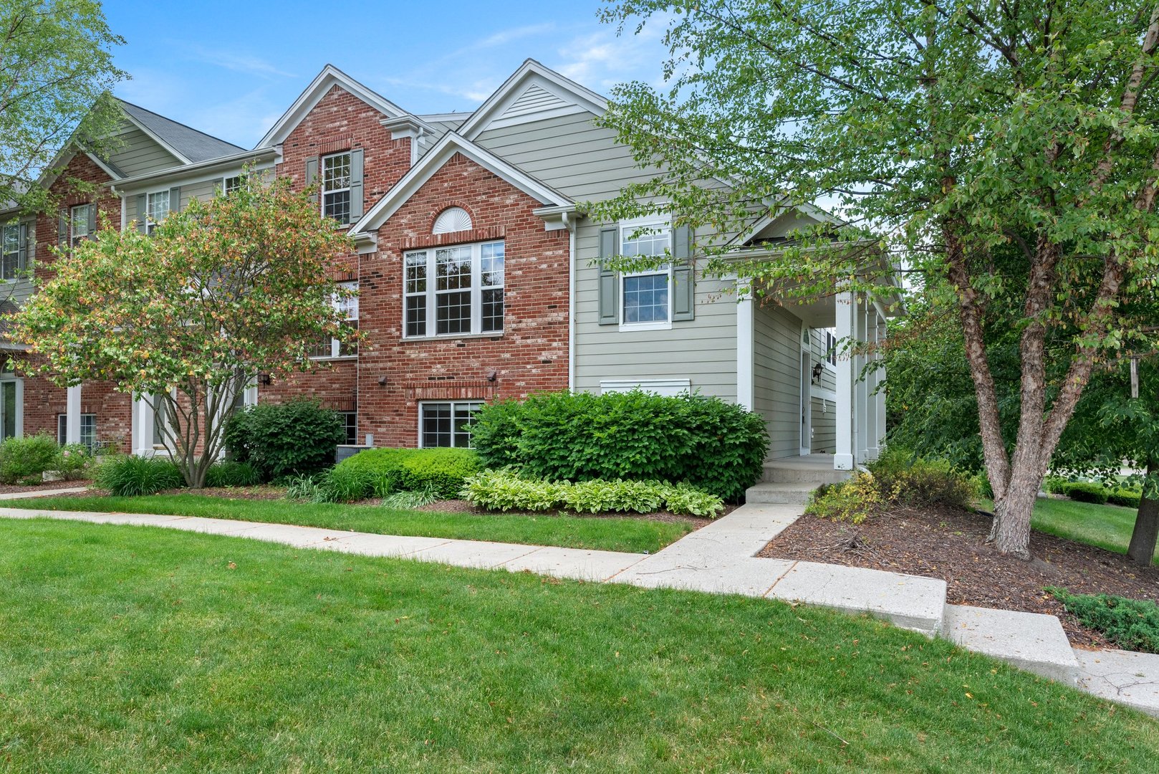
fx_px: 773
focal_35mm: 24
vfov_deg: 53.2
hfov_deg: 73.7
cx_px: 580
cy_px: 387
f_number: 11
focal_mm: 24
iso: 640
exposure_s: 1/200
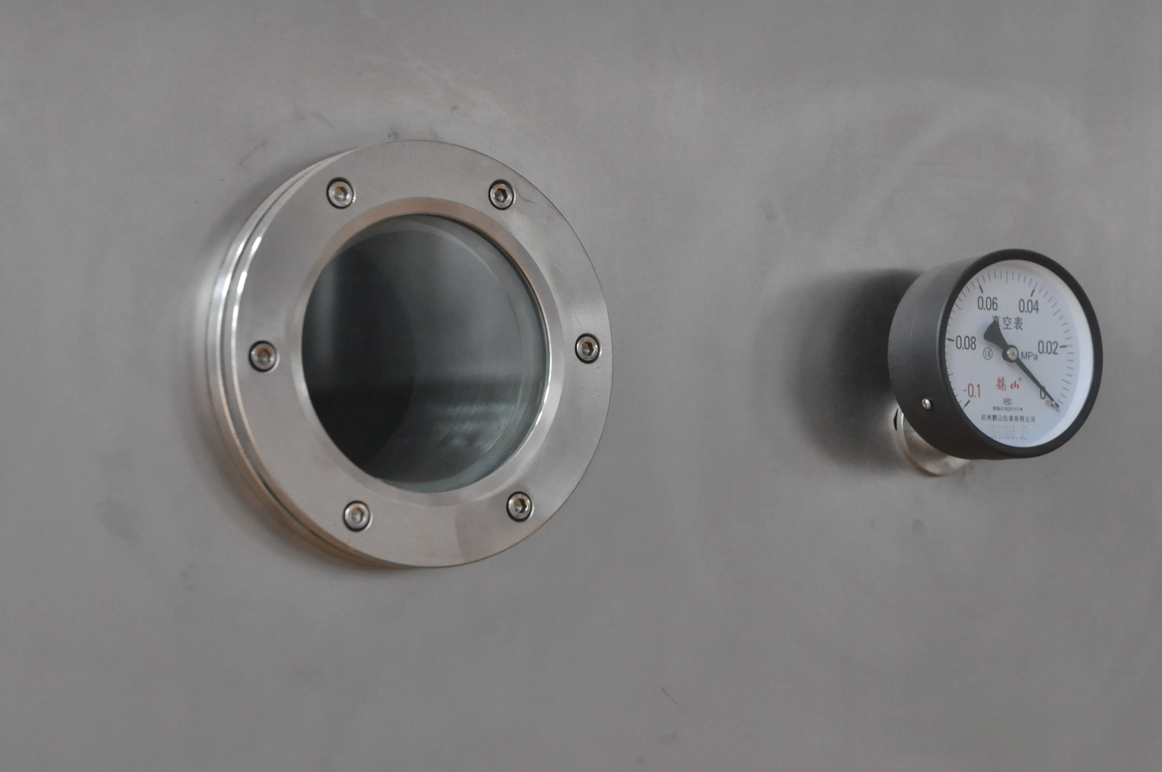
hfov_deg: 22.6
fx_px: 2901
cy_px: 386
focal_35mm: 90
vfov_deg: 15.2
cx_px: 581
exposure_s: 1/125
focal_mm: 60
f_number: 5.6
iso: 800
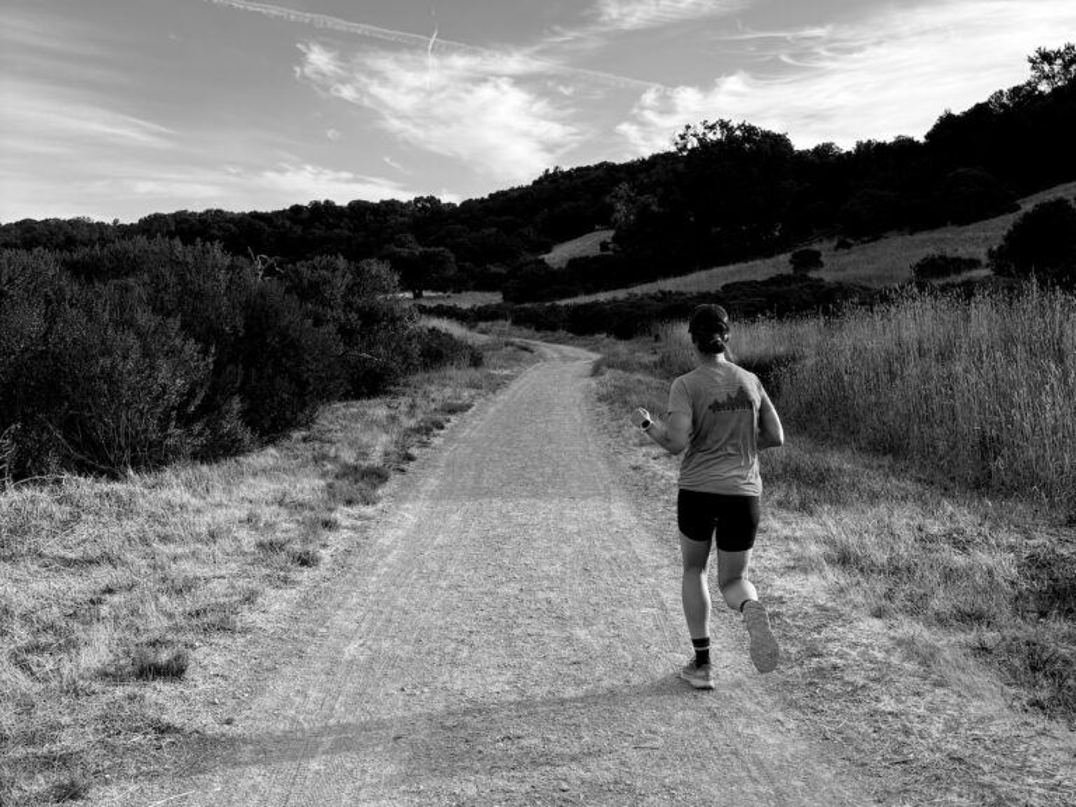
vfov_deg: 53.1
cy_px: 404
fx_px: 808
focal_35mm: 26
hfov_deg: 67.3
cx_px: 538
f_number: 1.6
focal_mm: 5.96
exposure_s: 1/2538
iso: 50
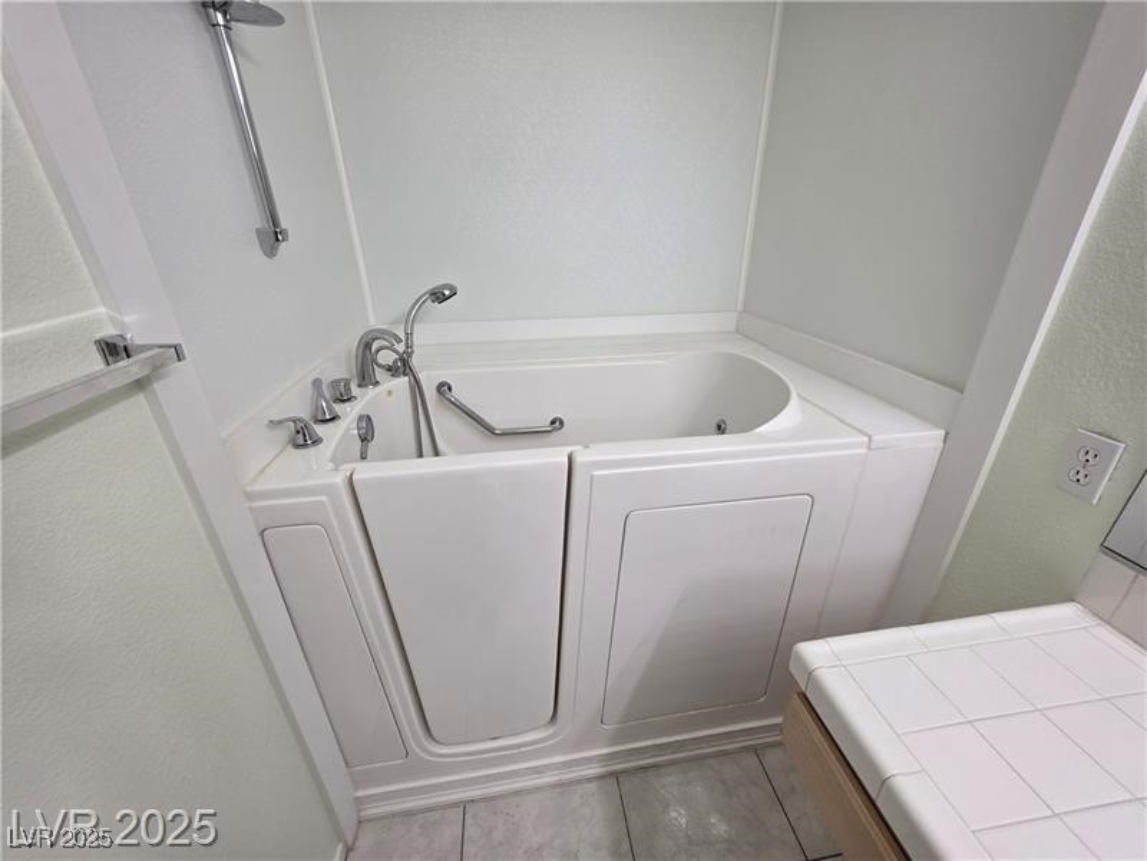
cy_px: 430
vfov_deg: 89.9
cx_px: 574
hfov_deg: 106.2
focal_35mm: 13
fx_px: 431
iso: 160
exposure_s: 1/120
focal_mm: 2.2
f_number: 1.9
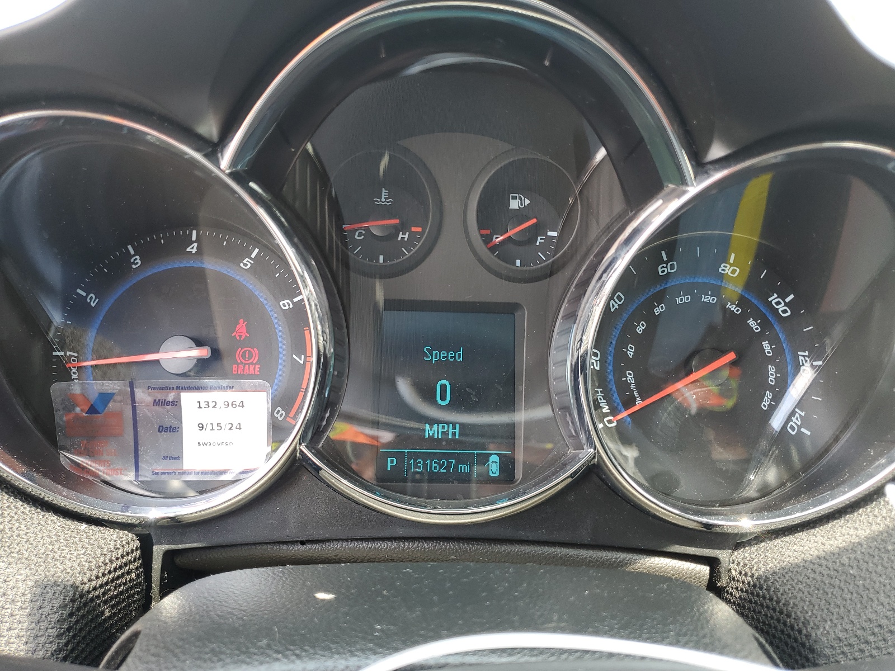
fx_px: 672
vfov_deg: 53.1
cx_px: 448
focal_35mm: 26
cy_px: 336
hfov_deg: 67.3
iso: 54
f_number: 1.5
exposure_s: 1/120
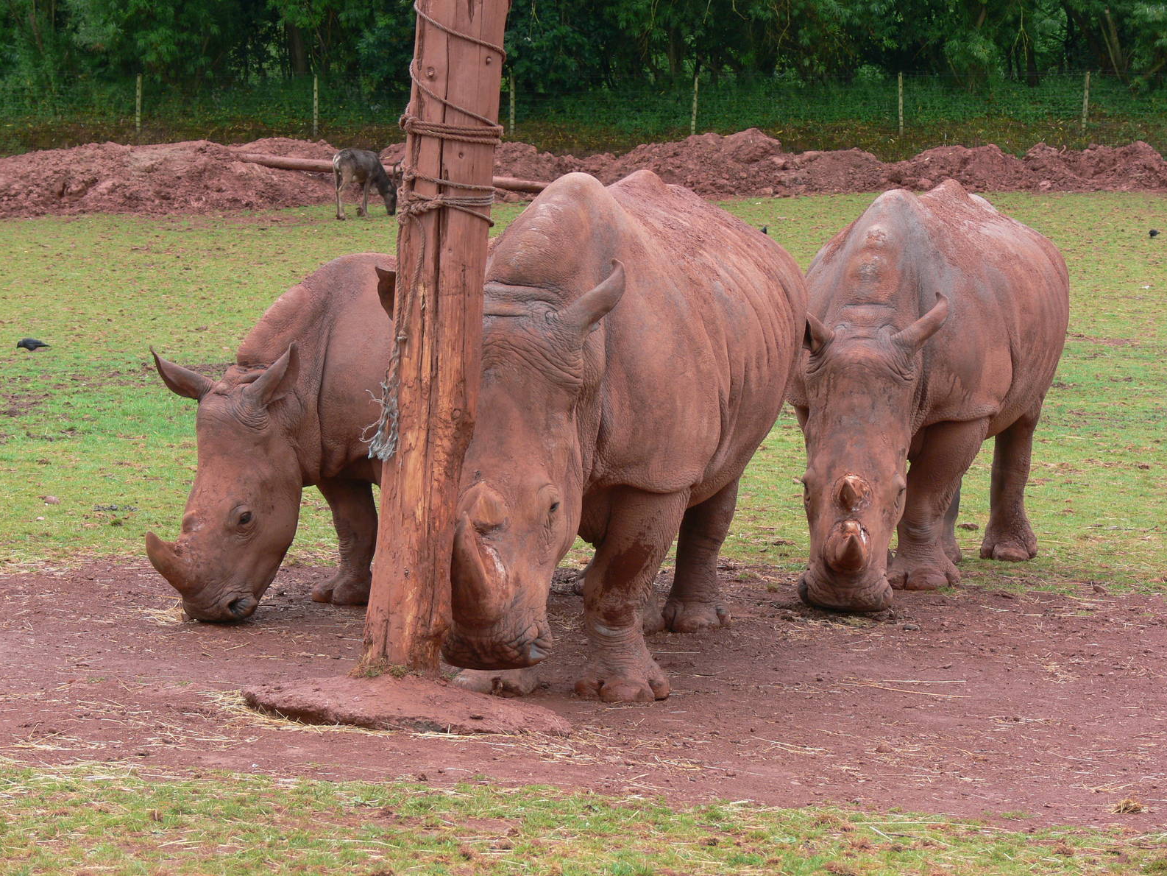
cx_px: 586
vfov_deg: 12.9
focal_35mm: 115
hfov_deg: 17.1
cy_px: 436
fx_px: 3878
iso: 80
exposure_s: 1/100
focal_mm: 24.1
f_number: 4.5
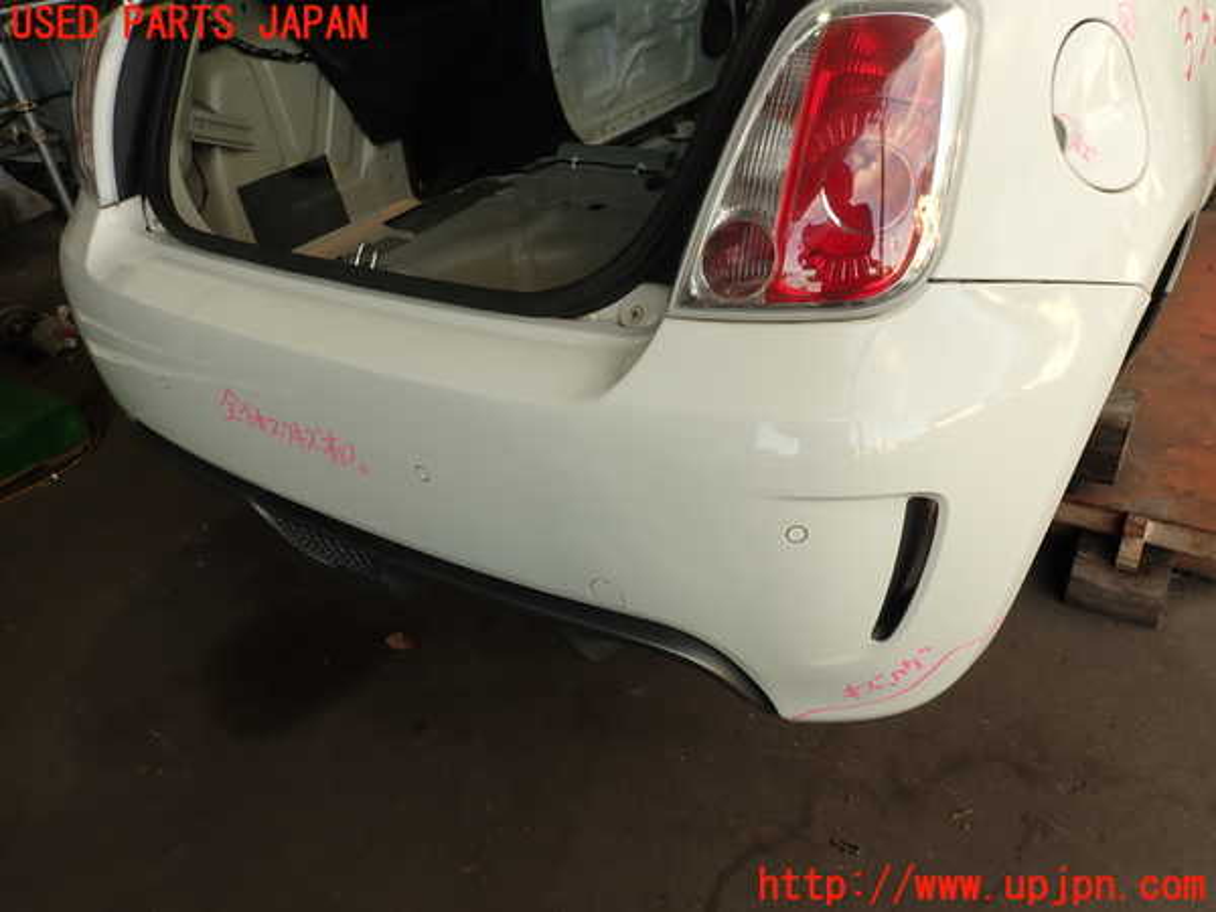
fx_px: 878
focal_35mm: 25
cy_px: 456
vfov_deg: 54.9
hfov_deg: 69.4
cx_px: 608
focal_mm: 4.5
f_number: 2.8
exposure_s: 1/100
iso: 100
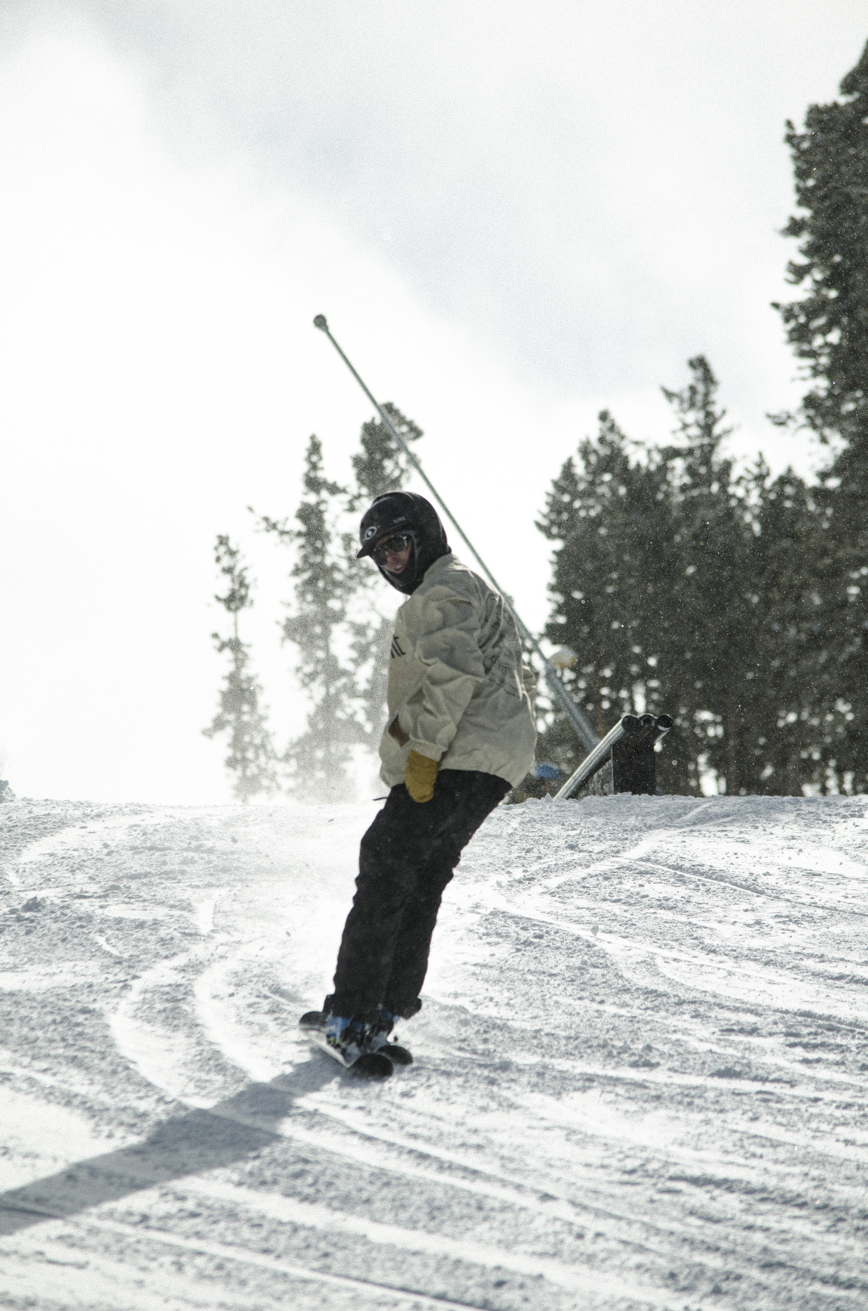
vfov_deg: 7.6
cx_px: 434
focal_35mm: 270
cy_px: 656
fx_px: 9808
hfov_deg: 5.1
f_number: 5.6
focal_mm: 180
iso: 125
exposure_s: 1/1600
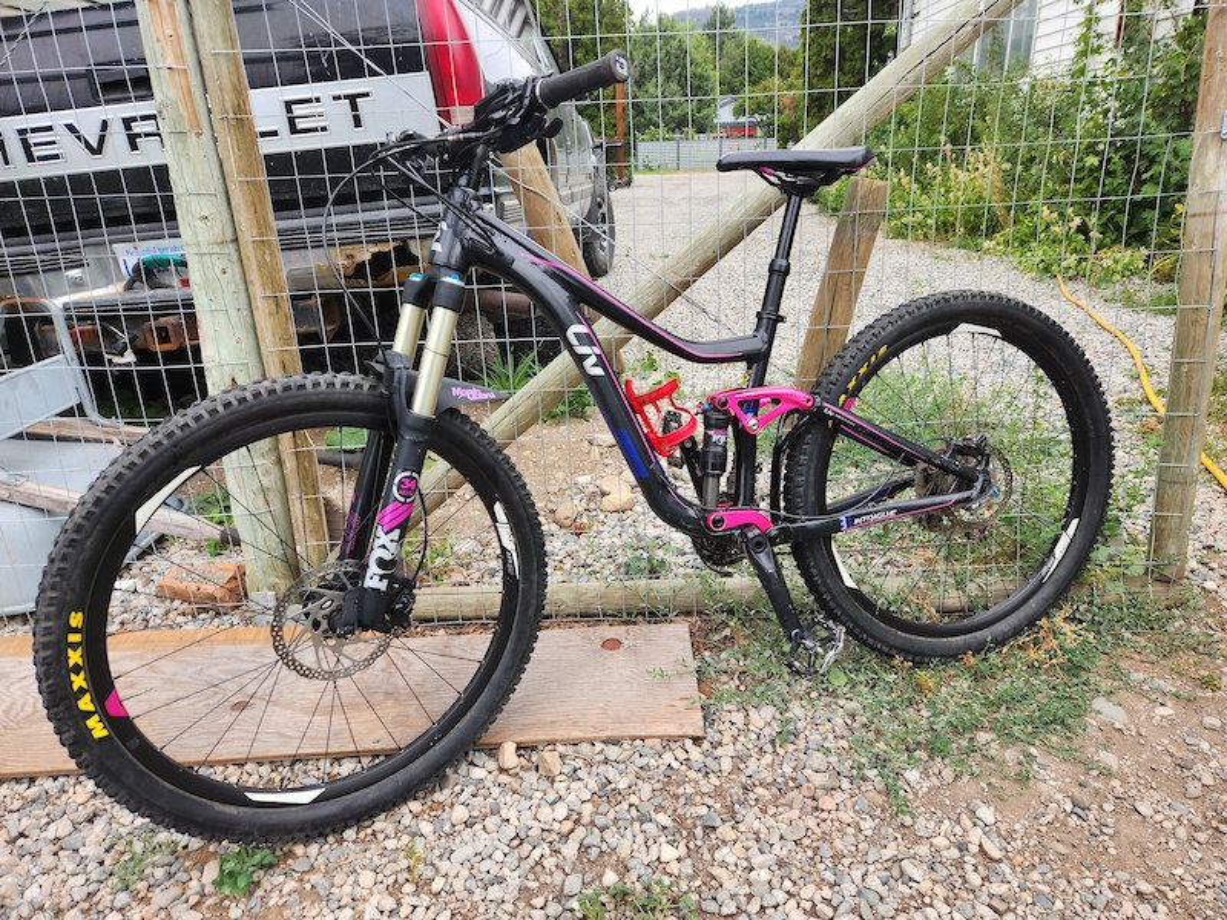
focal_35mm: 23
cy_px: 460
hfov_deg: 73.9
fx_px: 815
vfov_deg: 58.9
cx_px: 614
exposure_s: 1/180
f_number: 1.8
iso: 40
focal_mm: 5.4
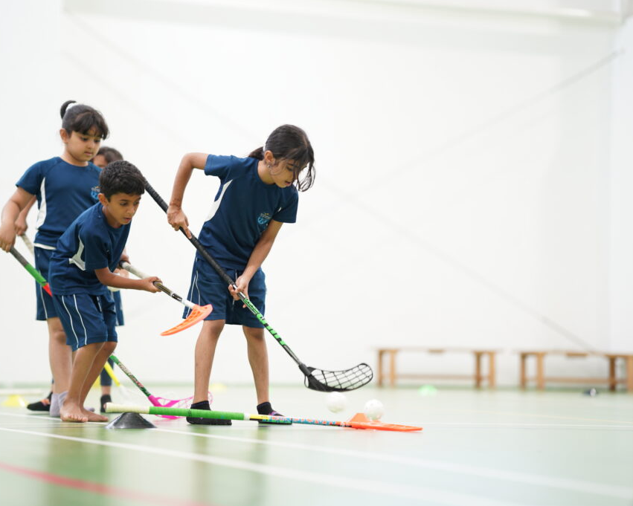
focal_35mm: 96
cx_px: 286
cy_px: 253
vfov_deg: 16.0
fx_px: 1799
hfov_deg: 20.0
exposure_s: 1/125
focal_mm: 85
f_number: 1.4
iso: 200
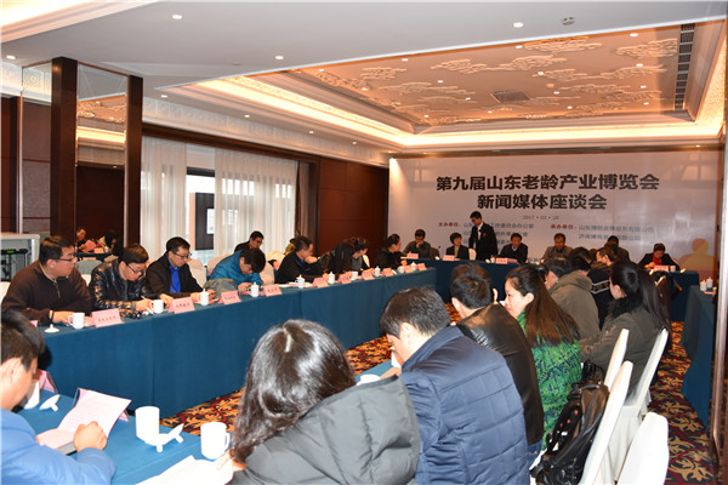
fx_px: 1062
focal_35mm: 52
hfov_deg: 37.9
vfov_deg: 25.8
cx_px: 364
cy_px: 242
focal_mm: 35
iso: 720
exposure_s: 1/60
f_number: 4.5
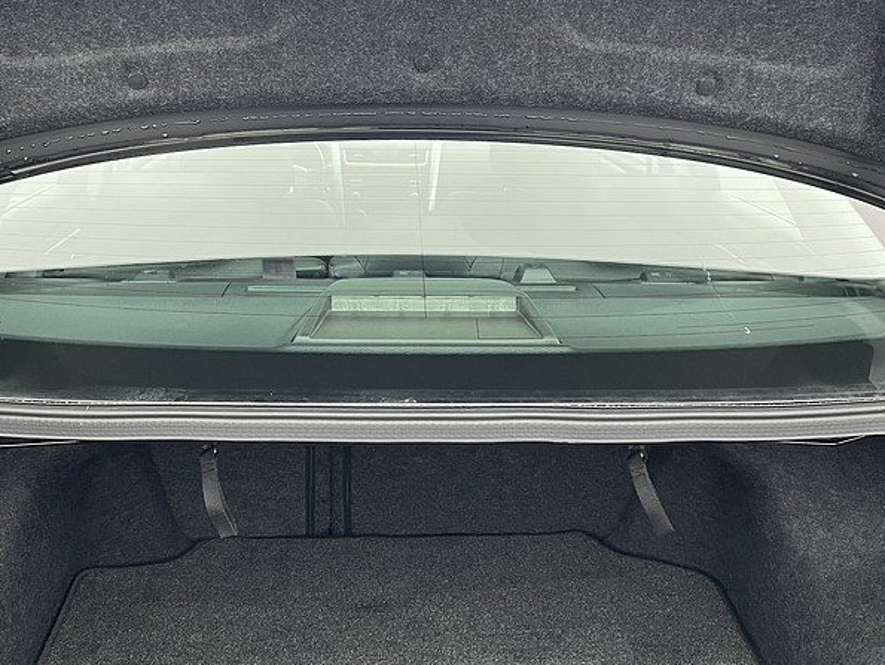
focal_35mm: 43
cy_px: 132
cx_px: 388
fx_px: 1100
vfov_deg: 32.7
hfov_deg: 43.7
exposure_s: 1/92
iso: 125
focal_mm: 5.1
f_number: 1.6
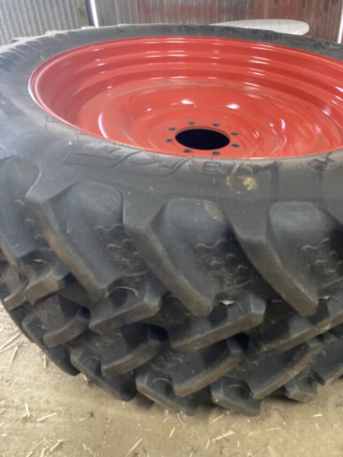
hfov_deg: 49.8
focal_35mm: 28
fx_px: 370
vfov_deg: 63.4
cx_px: 172
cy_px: 228
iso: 400
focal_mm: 3.99
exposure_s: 1/32
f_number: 1.8
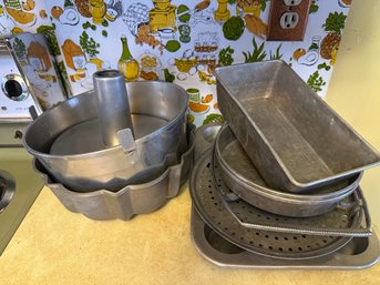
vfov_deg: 56.8
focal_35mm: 24
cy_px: 142
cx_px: 190
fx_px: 263
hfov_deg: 71.6
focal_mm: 6.86
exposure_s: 1/60
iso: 500
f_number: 1.78
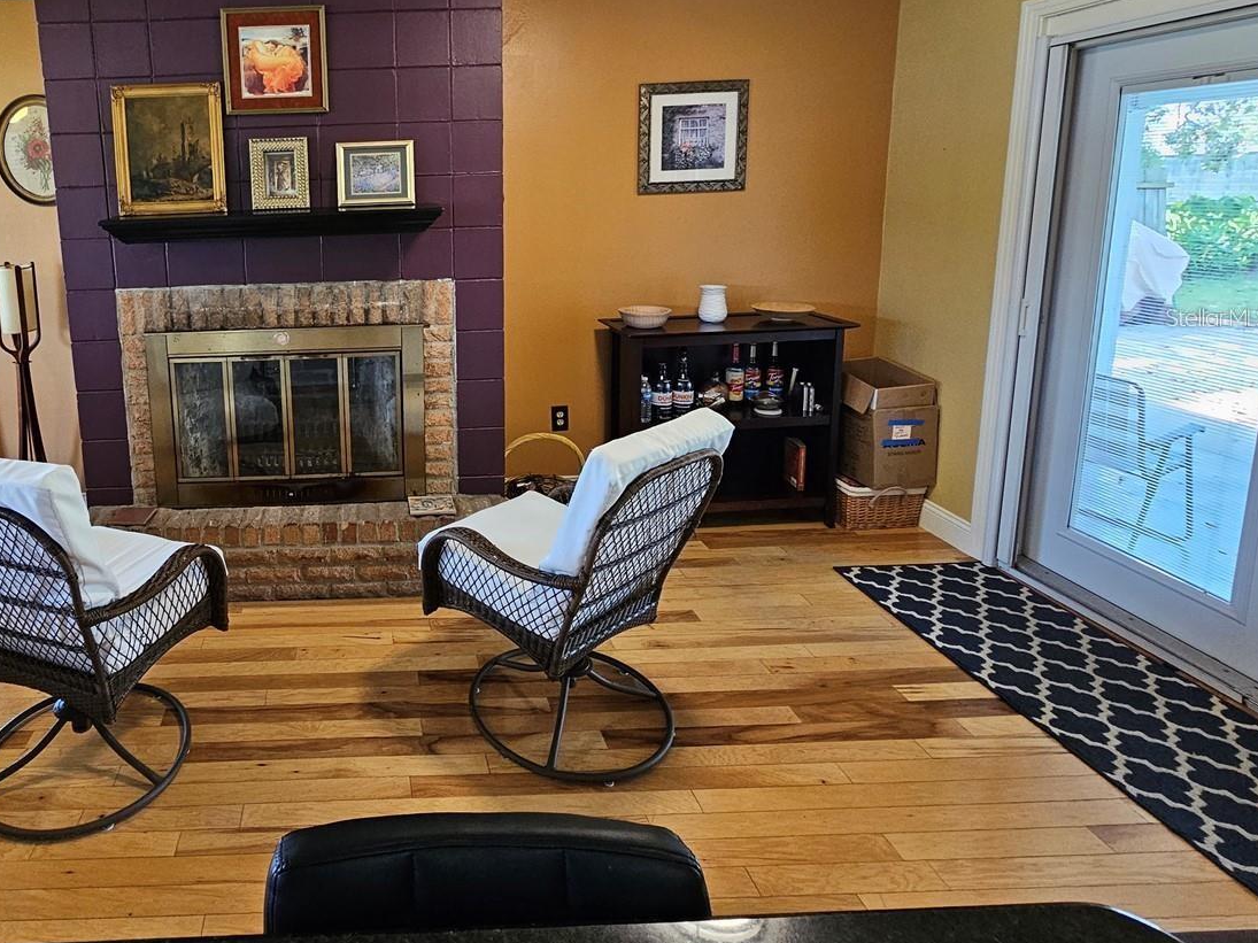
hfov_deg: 79.8
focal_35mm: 19
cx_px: 355
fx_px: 690
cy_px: 317
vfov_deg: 66.9
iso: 320
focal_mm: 2.2
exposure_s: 1/60
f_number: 2.2
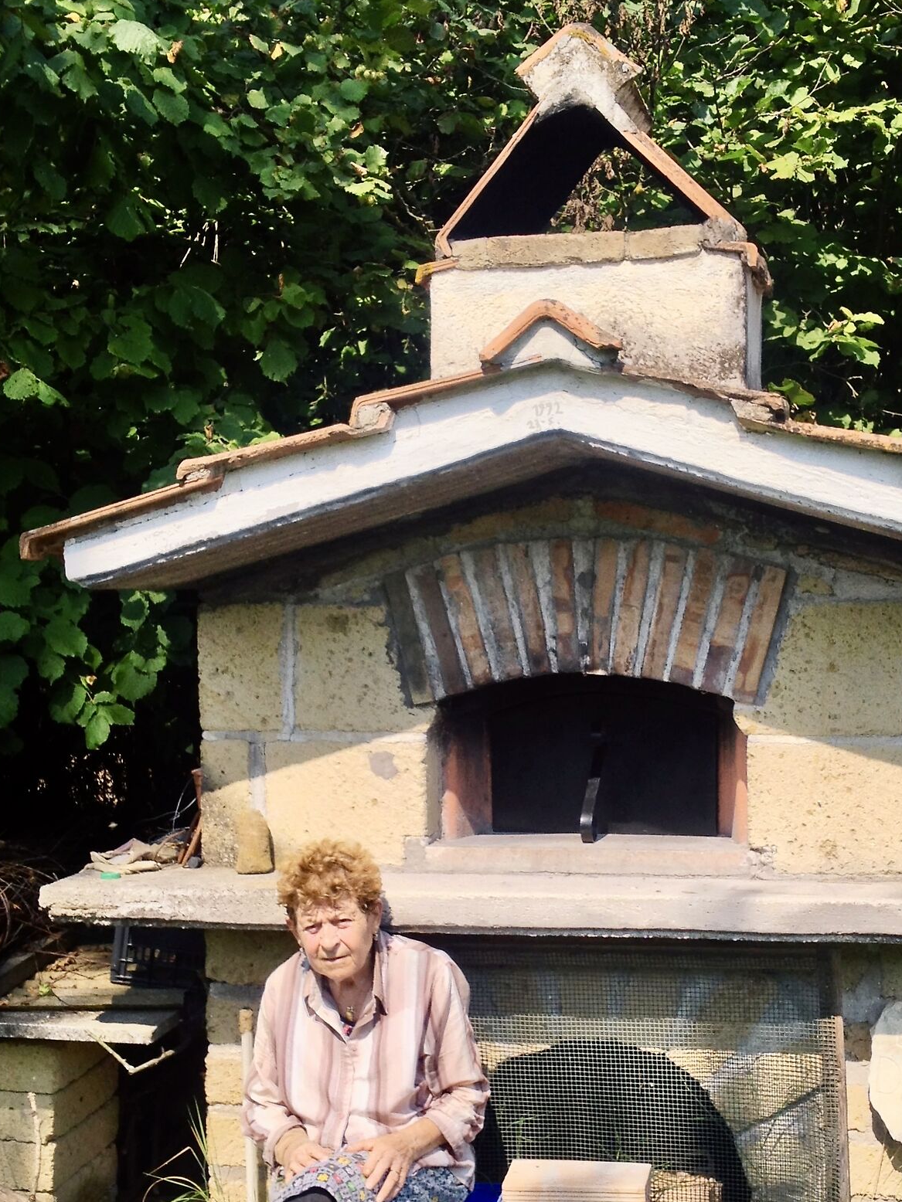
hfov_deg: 27.0
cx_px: 553
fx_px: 1876
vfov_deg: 35.2
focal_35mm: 54
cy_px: 796
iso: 50
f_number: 2.4
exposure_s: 1/905
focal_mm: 4.28
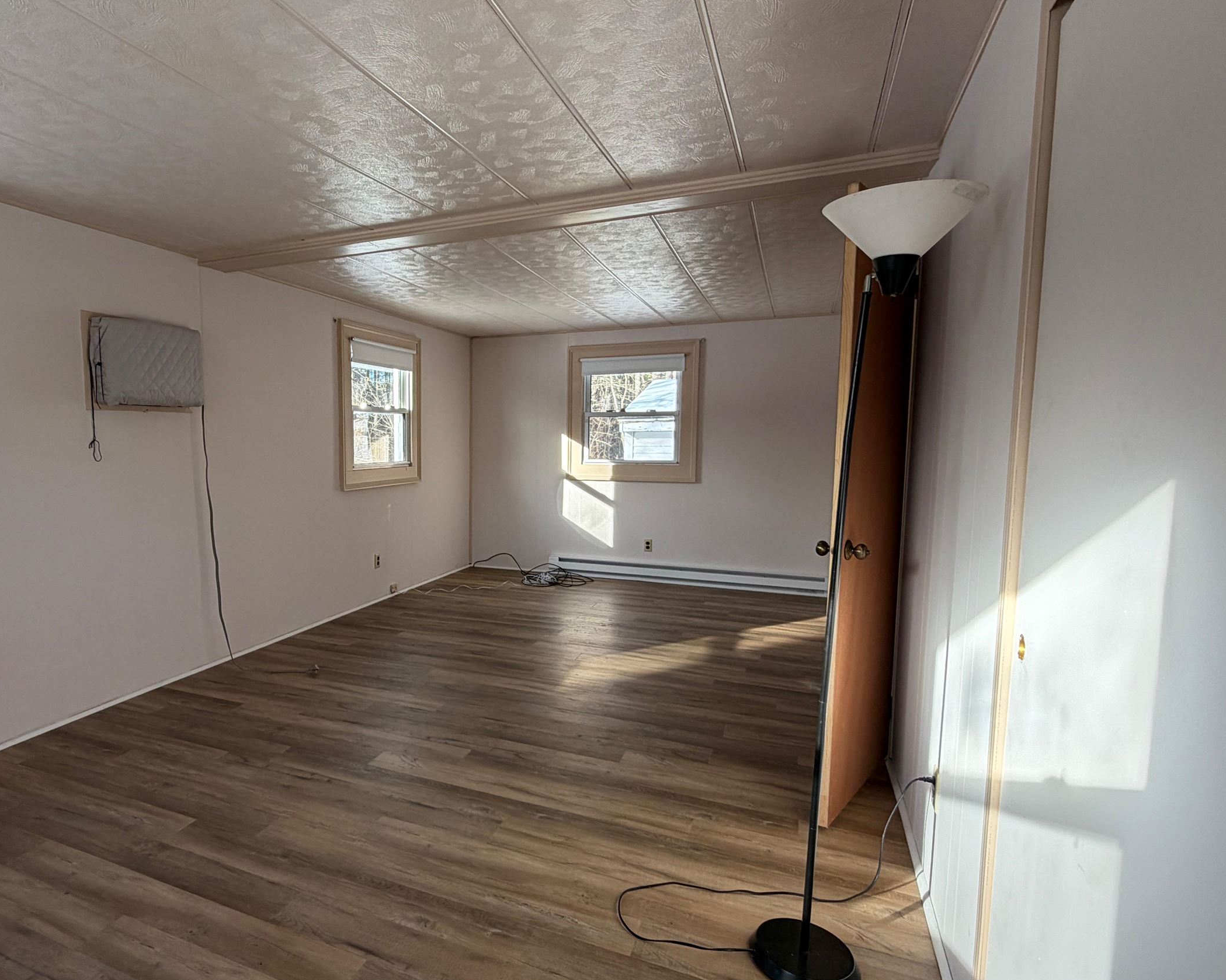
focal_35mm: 20
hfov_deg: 78.8
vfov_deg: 68.1
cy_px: 503
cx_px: 456
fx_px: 726
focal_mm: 2.22
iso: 50
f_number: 2.2
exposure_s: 1/137
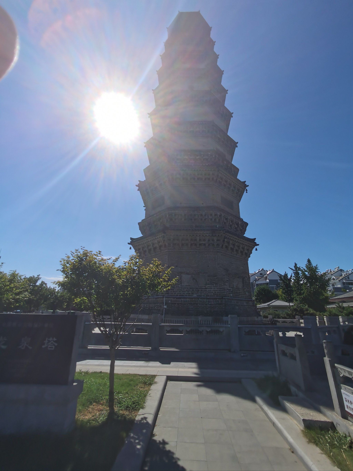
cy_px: 236
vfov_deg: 91.0
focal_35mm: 17
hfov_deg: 74.7
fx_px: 231
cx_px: 176
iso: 50
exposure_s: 1/2000
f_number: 2.2
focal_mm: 2.2
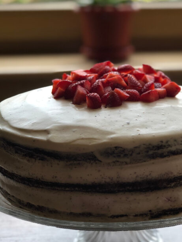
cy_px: 92
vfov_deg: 20.6
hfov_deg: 15.5
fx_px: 666
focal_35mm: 95
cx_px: 117
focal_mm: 6.6
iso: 20
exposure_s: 1/60
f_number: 2.8
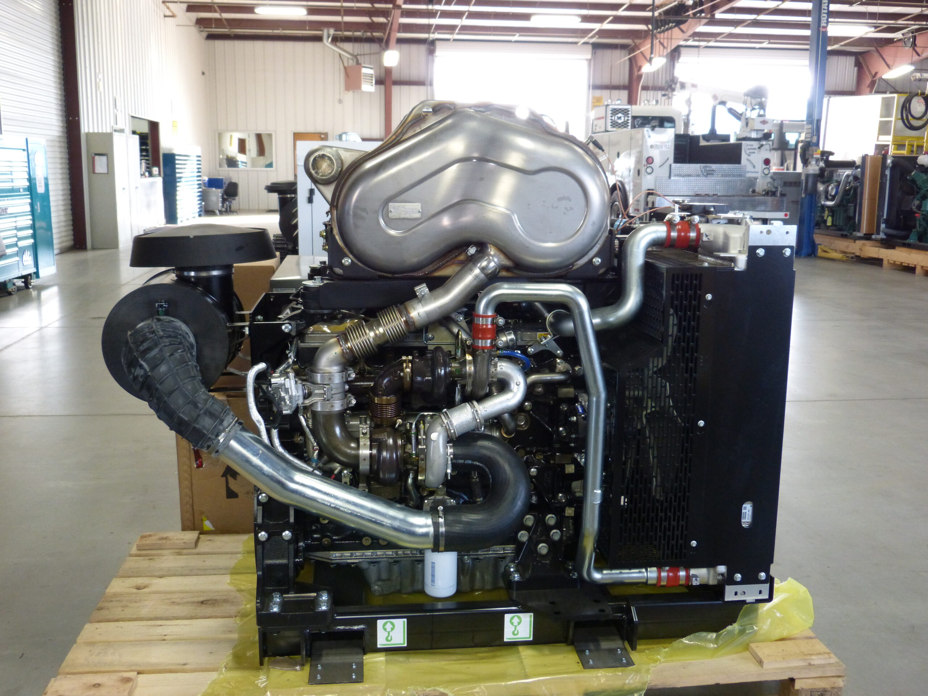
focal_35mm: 34
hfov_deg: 54.0
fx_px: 911
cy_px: 348
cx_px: 464
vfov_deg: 41.8
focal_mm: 6.1
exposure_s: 1/60
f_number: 3
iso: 400
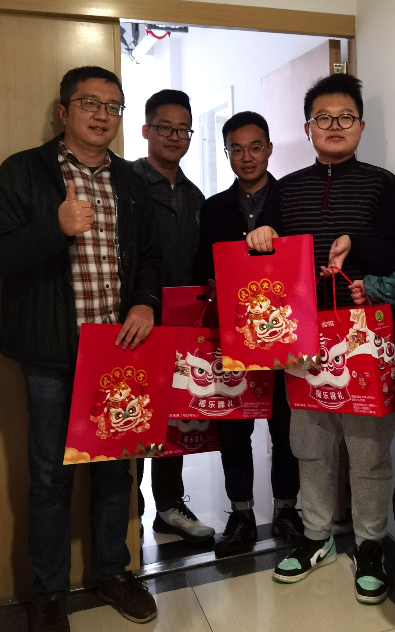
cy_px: 265
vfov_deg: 49.1
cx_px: 285
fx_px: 689
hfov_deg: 31.5
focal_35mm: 40
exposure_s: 1/33.3
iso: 320
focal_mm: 6.71
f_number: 1.9
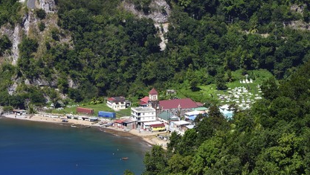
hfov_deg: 10.2
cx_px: 155
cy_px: 95
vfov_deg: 5.8
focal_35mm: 211
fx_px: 1735
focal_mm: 200
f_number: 14
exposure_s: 1/250
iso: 200
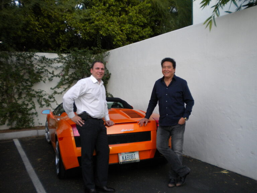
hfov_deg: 52.6
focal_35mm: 35
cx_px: 128
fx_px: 260
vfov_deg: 40.7
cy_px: 96
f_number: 3.1
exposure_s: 1/54.8
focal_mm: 6.3
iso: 248
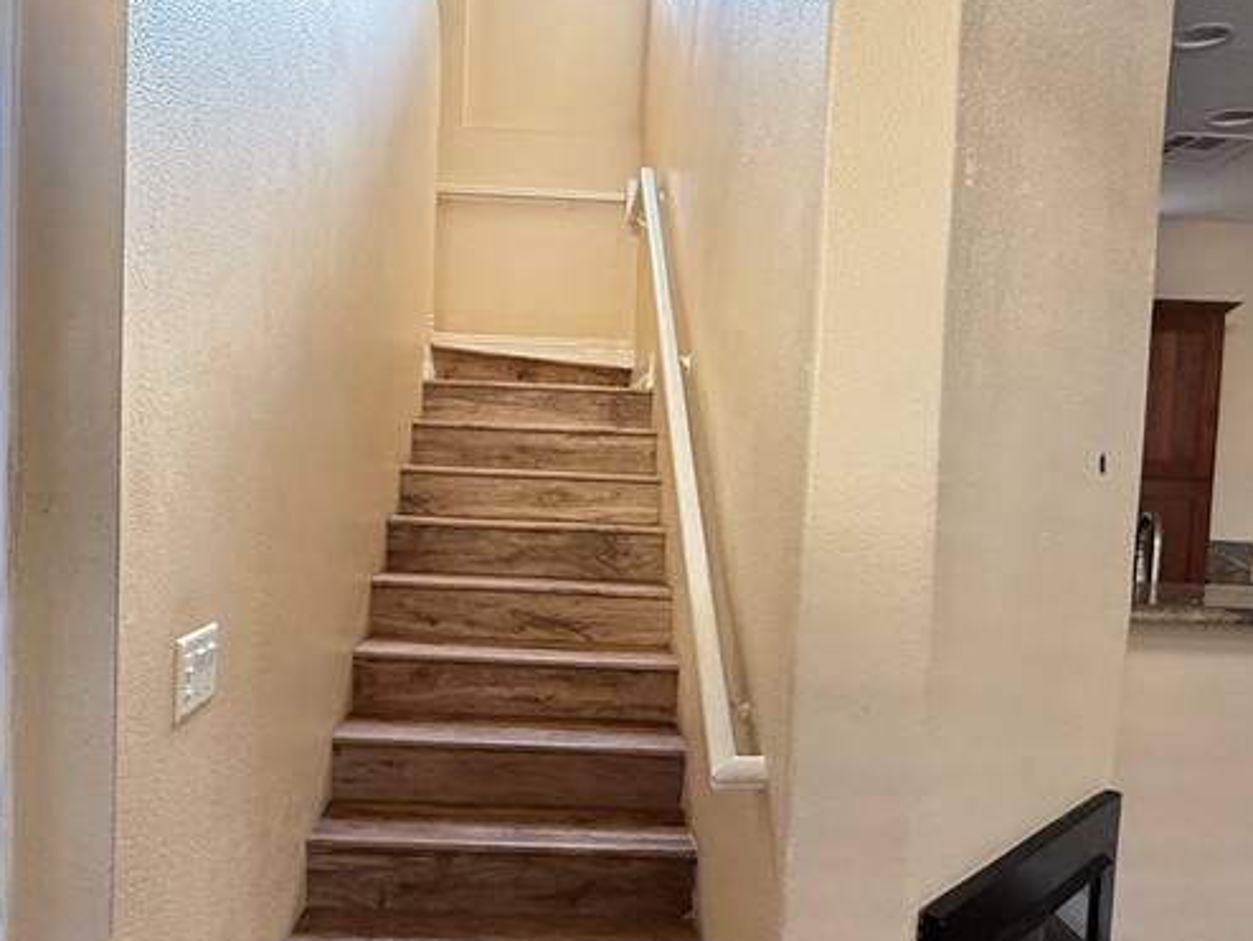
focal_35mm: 29
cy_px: 512
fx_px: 1050
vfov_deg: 48.2
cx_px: 576
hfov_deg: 61.5
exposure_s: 1/97
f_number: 2.2
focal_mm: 2.22
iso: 320
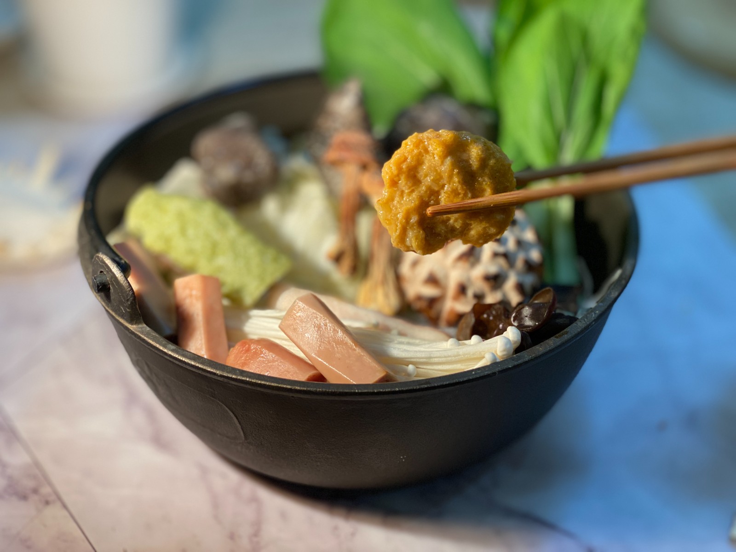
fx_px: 1106
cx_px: 368
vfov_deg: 28.0
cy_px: 276
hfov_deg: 36.8
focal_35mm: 52
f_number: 2
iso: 125
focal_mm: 6
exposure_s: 1/120
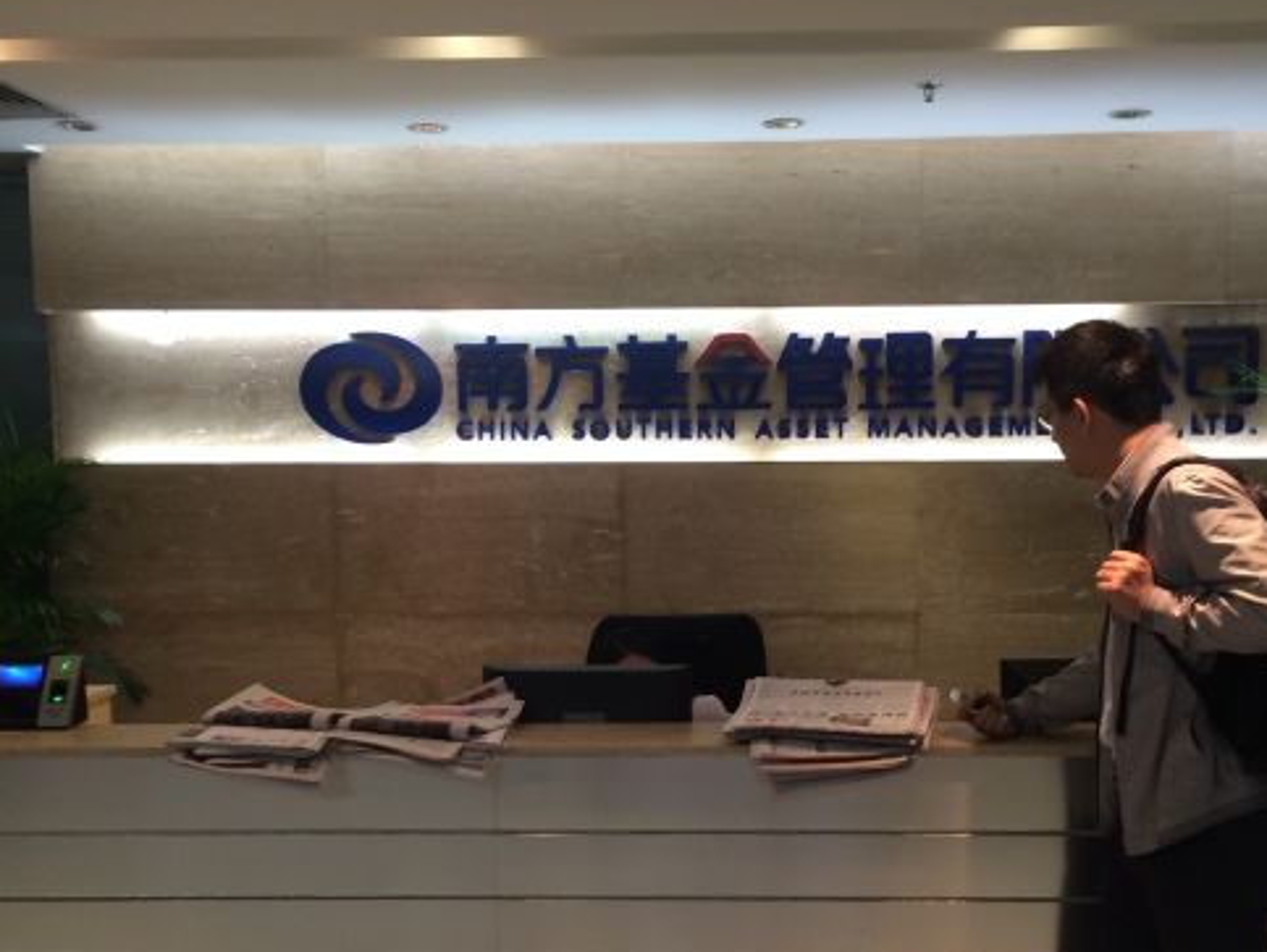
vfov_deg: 34.2
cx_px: 687
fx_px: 1538
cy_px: 610
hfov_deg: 44.7
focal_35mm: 42
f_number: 2.2
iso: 80
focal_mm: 4.15
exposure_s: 1/30
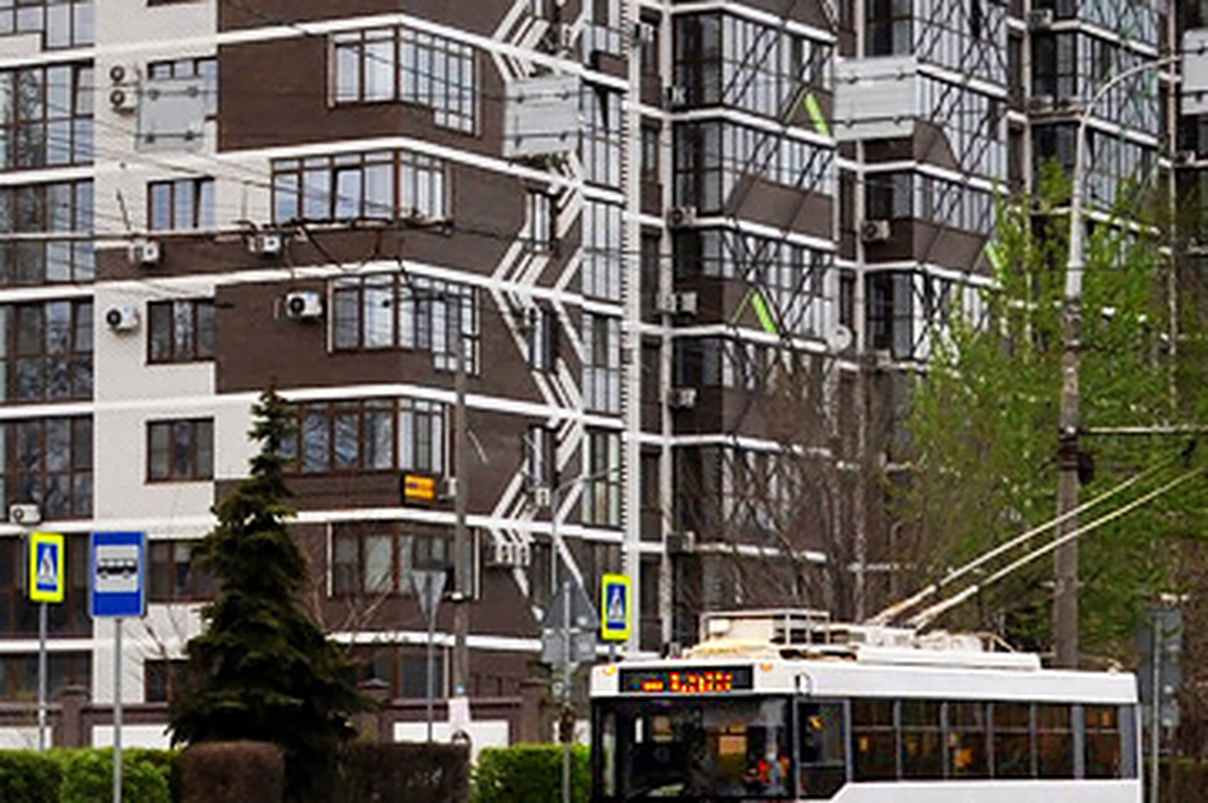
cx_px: -331
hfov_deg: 16.4
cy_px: 90
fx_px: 3989
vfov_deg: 11.4
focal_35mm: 119
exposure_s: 1/320
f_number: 6.3
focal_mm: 22
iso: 200
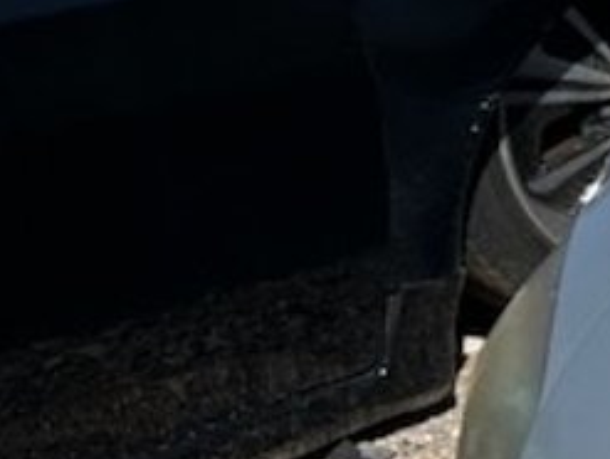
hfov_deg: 9.7
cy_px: 411
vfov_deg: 9.3
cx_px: 1804
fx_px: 2806
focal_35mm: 159
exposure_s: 1/7463
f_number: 1.5
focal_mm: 5.7
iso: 50
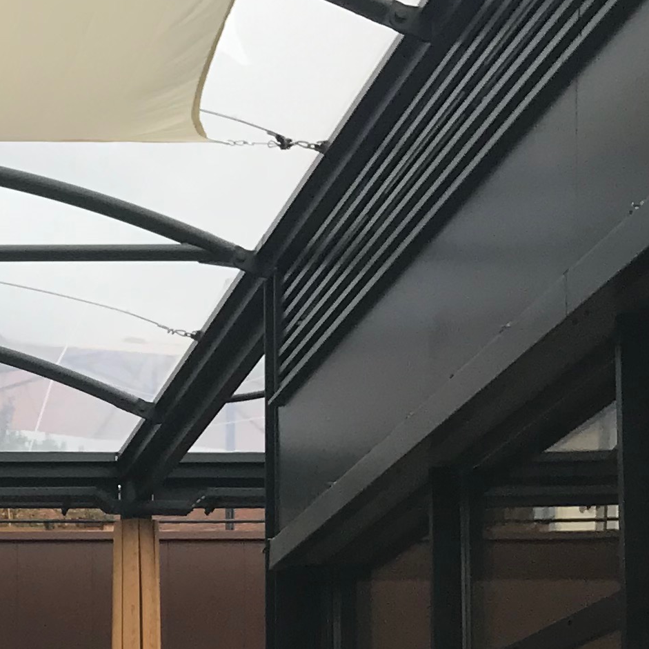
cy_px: 895
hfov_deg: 15.2
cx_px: -316
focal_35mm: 106
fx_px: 2248
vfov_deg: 15.5
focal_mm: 3.99
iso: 20
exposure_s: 1/469
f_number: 1.8
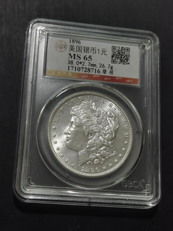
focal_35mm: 62
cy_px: 116
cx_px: 86
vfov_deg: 31.2
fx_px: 413
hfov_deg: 23.7
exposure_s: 1/170
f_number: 1.8
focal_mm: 5.58
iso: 50
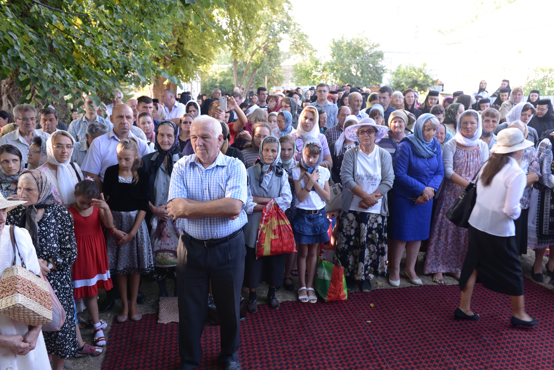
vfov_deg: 45.0
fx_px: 446
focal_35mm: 29
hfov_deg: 63.6
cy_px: 185
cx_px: 277
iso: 320
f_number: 4.5
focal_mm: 29
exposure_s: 1/80
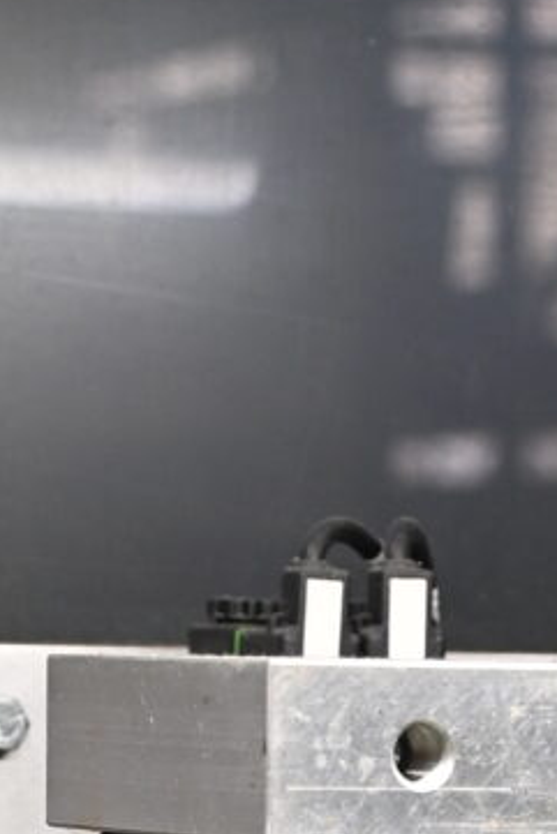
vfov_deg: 6.6
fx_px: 6747
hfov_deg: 4.7
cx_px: 450
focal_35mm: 291
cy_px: 2313
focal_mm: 41
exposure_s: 1/125
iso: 500
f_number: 4
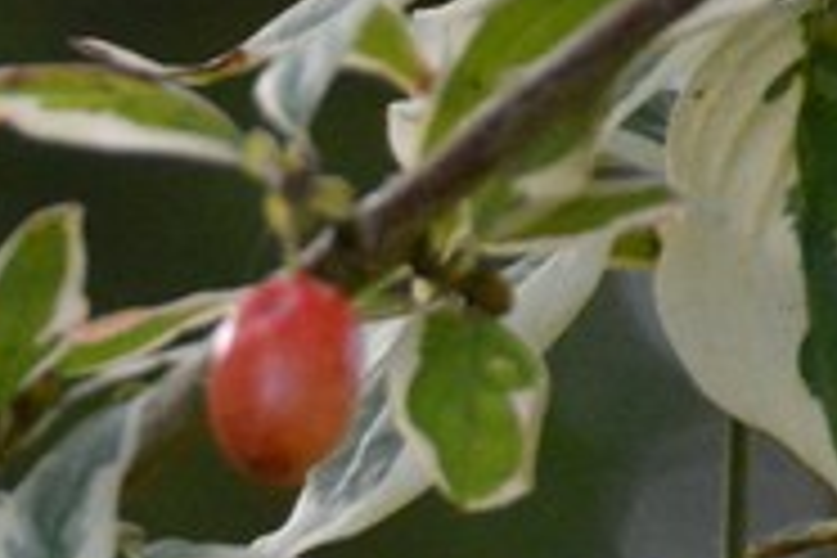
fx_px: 26898
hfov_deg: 1.8
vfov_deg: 1.2
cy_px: 1375
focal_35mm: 1157
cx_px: -630
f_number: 5.6
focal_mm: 140
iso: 3200
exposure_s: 1/500
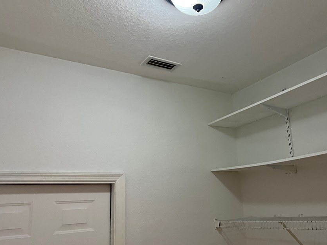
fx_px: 302
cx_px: 197
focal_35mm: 32
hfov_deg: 56.4
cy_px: 132
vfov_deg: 44.1
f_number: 1.5
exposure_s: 1/60
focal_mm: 5.7
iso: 200
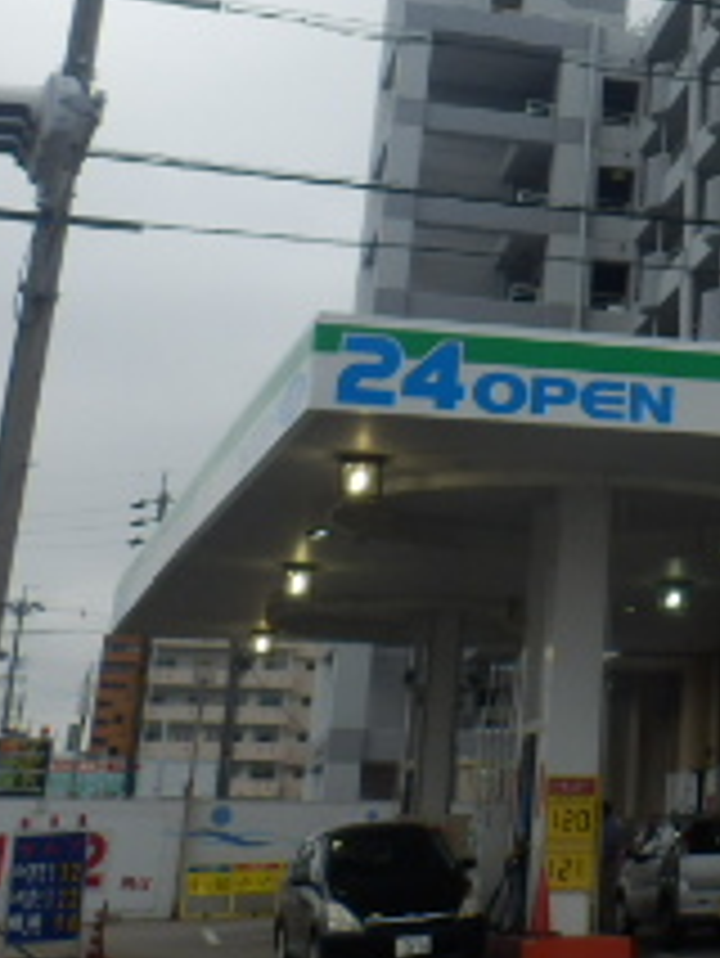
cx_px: 909
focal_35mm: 72
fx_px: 1995
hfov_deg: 19.1
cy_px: 40
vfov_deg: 25.9
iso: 80
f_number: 7.9
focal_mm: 4.2
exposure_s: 1/125
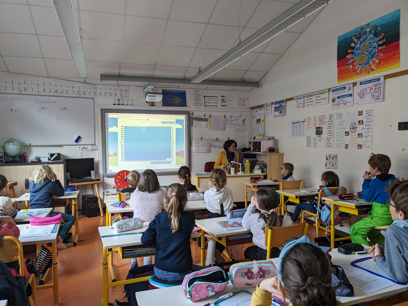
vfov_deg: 51.4
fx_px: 318
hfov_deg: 65.3
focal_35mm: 27
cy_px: 153
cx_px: 204
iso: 77
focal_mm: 4.38
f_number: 1.73
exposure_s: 1/50
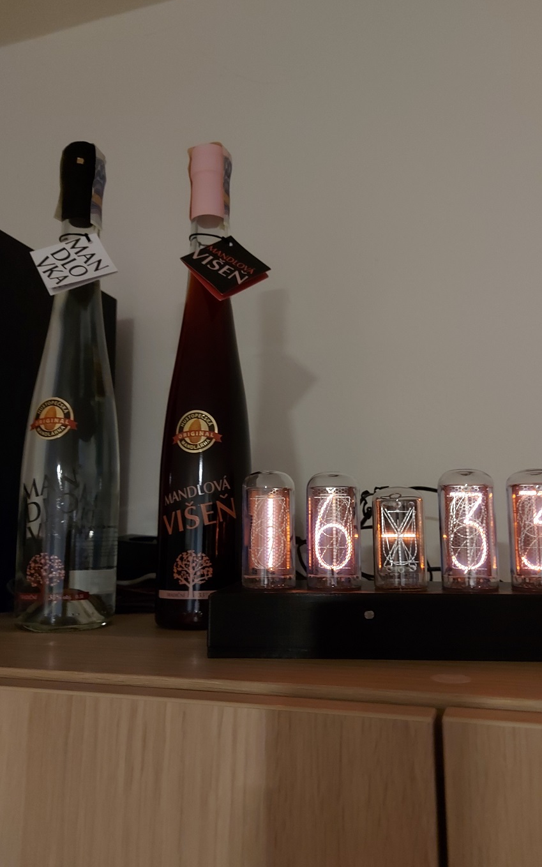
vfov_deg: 70.4
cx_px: 302
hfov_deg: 47.5
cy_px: 436
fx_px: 614
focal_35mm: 26
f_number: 1.8
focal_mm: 5.23
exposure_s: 1/20
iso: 800
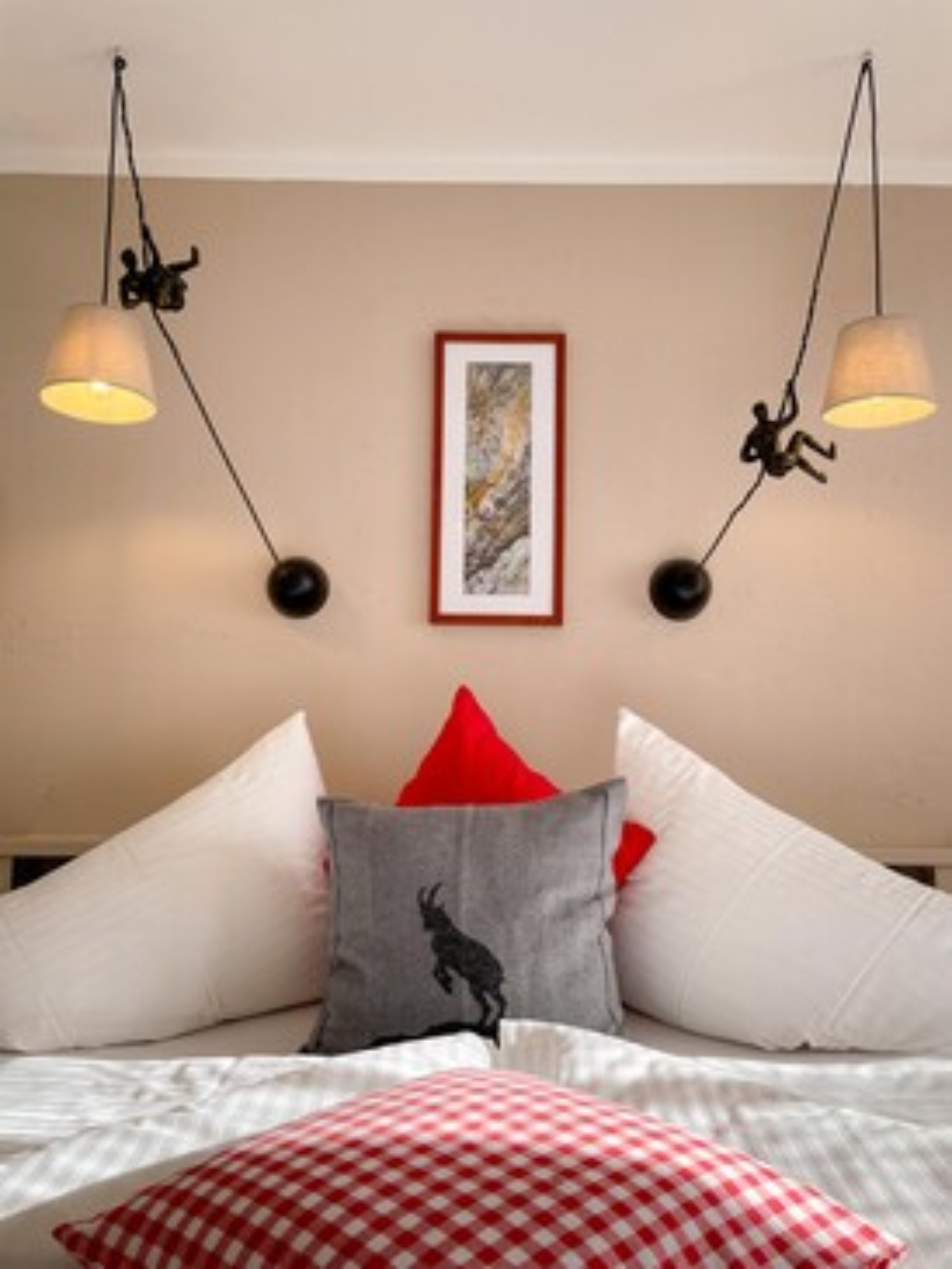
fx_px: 953
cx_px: 476
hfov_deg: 53.1
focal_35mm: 26
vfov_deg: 67.3
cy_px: 634
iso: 32
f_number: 1.6
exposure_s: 1/470
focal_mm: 4.2
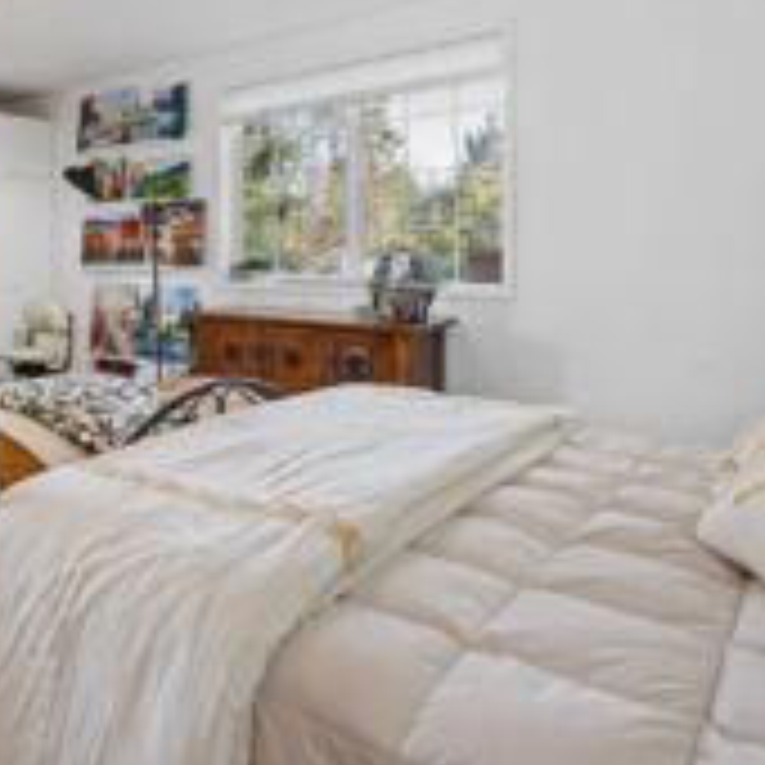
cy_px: 259
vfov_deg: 56.2
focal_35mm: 28
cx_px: 50
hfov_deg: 49.7
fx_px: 700
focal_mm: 14
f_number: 9
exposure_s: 1/5
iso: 400
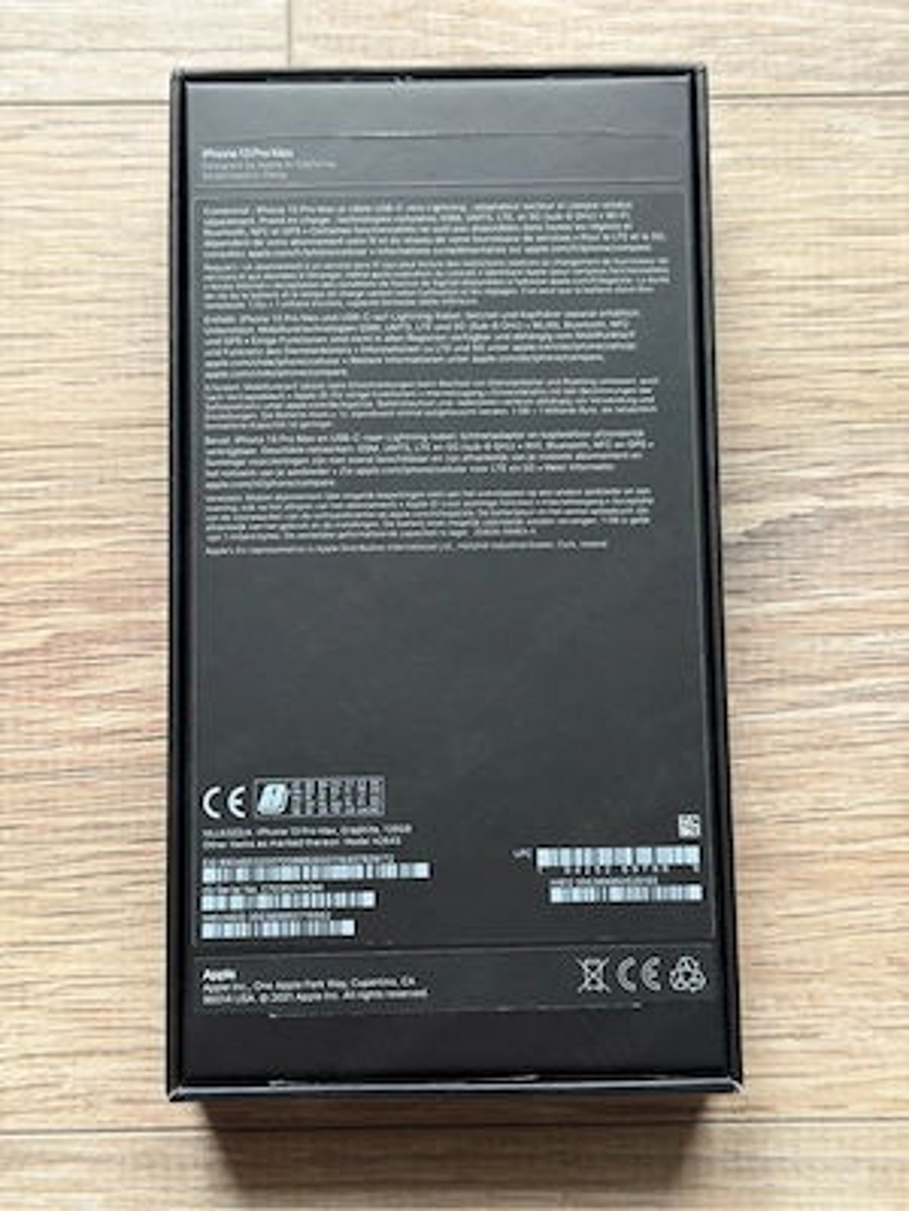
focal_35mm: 48
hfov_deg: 30.3
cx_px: 454
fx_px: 1681
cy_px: 606
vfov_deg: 39.7
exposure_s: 1/60
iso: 100
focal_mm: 6.76
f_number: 1.78
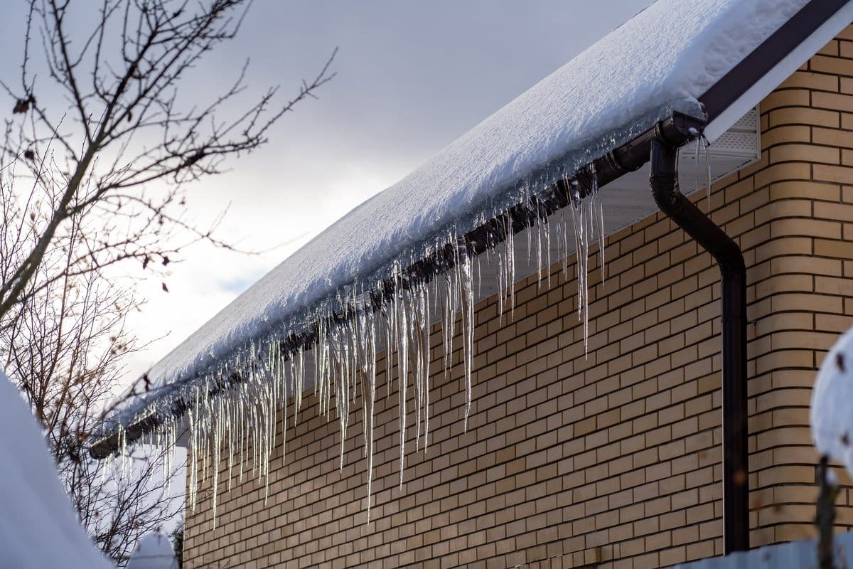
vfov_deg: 13.0
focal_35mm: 105
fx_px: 2488
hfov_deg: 19.5
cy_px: 284
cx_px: 426
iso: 100
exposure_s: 1/640
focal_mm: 105
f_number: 4
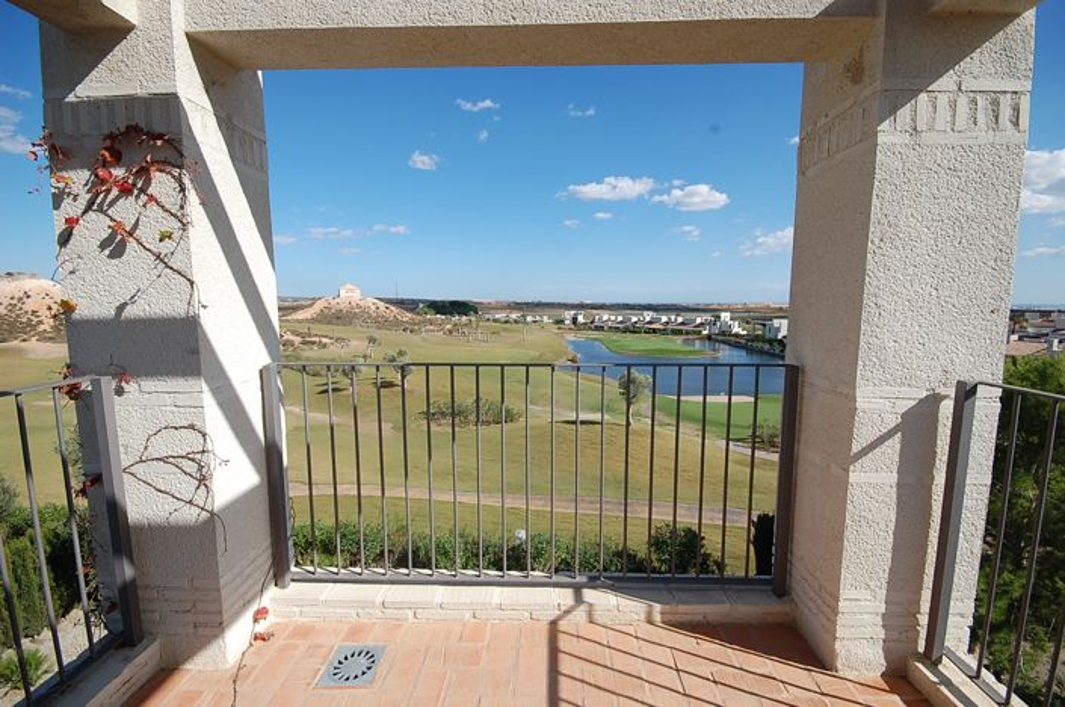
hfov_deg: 100.5
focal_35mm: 15
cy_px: 354
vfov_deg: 77.2
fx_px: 443
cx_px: 532
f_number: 9
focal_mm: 10
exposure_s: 1/320
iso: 200
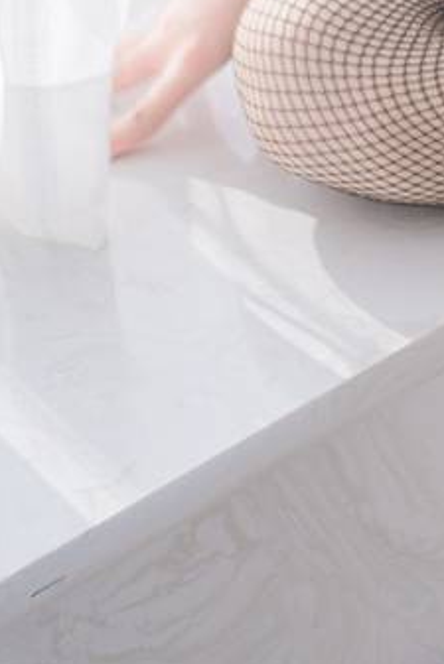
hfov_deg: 5.1
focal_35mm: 267
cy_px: -295
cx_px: 673
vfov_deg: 7.6
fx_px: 4934
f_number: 2
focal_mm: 50
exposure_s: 1/800
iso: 100
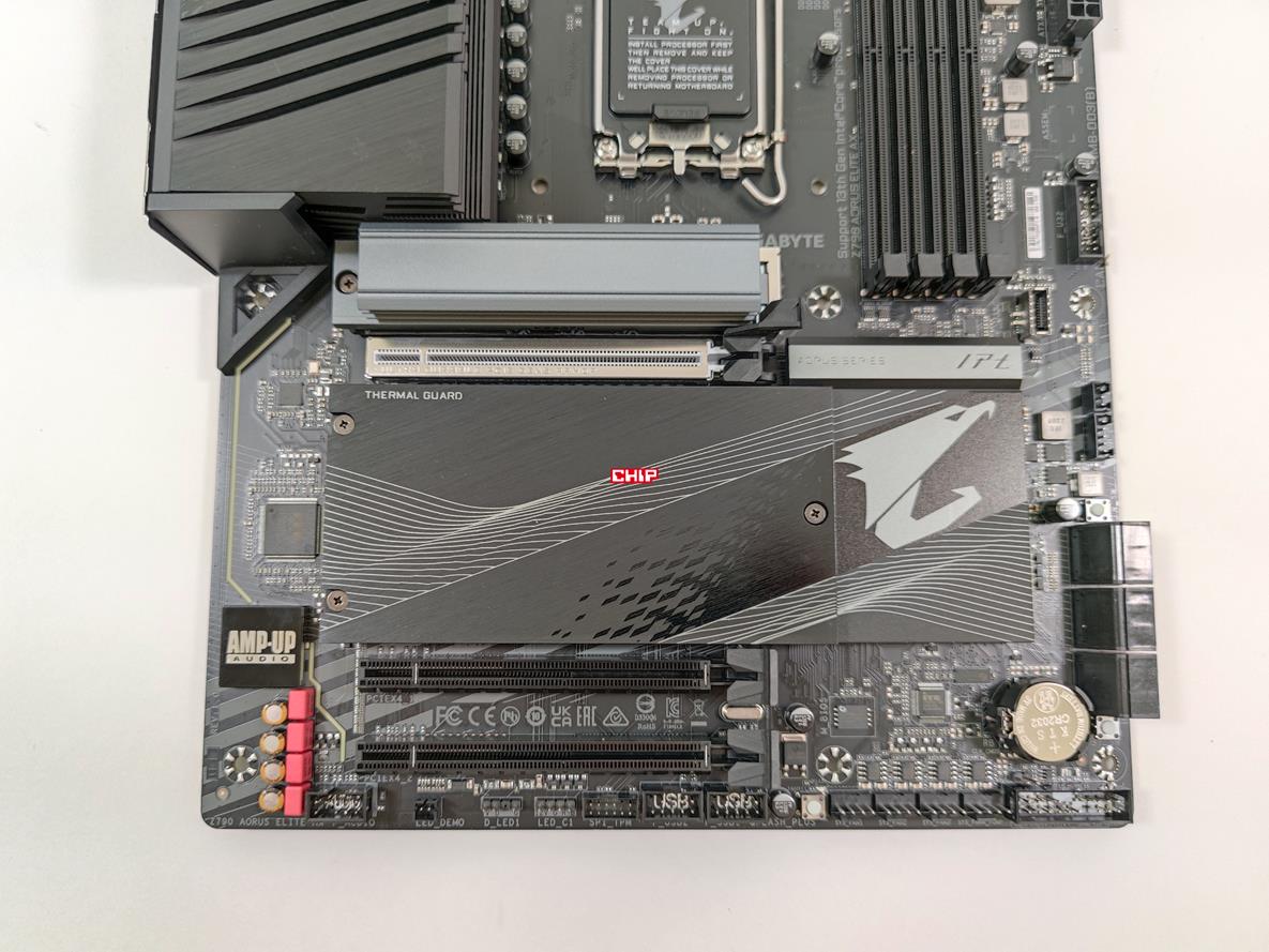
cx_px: 634
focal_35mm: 24
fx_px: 880
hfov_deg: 71.6
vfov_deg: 56.8
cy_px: 476
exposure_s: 1/33
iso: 290
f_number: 1.85
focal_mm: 6.78
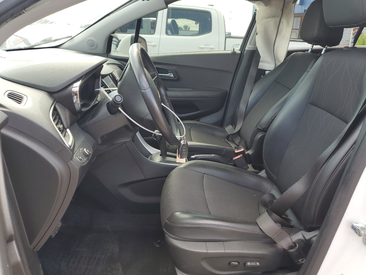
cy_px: 138
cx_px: 183
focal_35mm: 26
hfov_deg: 67.3
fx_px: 275
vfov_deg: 53.1
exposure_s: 1/222
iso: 50
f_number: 1.5
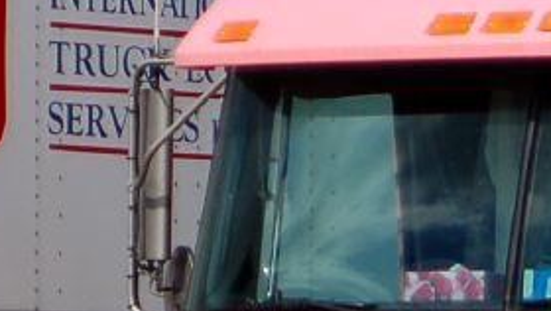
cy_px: 475
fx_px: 9825
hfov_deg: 3.2
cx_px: 571
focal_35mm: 672
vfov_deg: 1.8
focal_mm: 75
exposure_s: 1/4000
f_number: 2.8
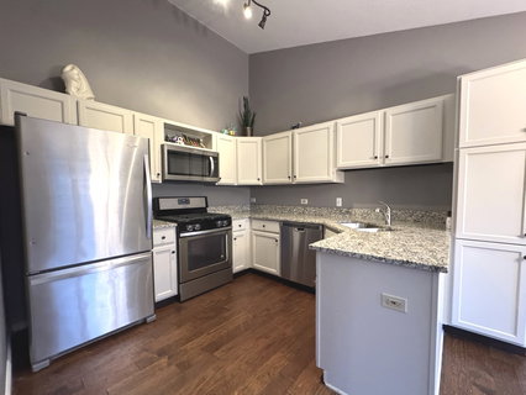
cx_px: 263
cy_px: 198
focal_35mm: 14
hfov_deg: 102.0
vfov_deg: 85.7
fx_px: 213
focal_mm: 2.22
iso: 1250
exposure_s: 1/60
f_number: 2.2
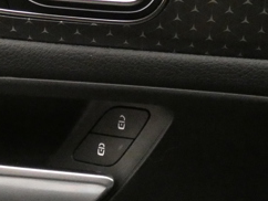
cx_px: 83
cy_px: 57
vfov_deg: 22.1
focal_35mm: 66
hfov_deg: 29.1
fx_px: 511
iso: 1600
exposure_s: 1/25
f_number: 2.8
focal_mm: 3.6
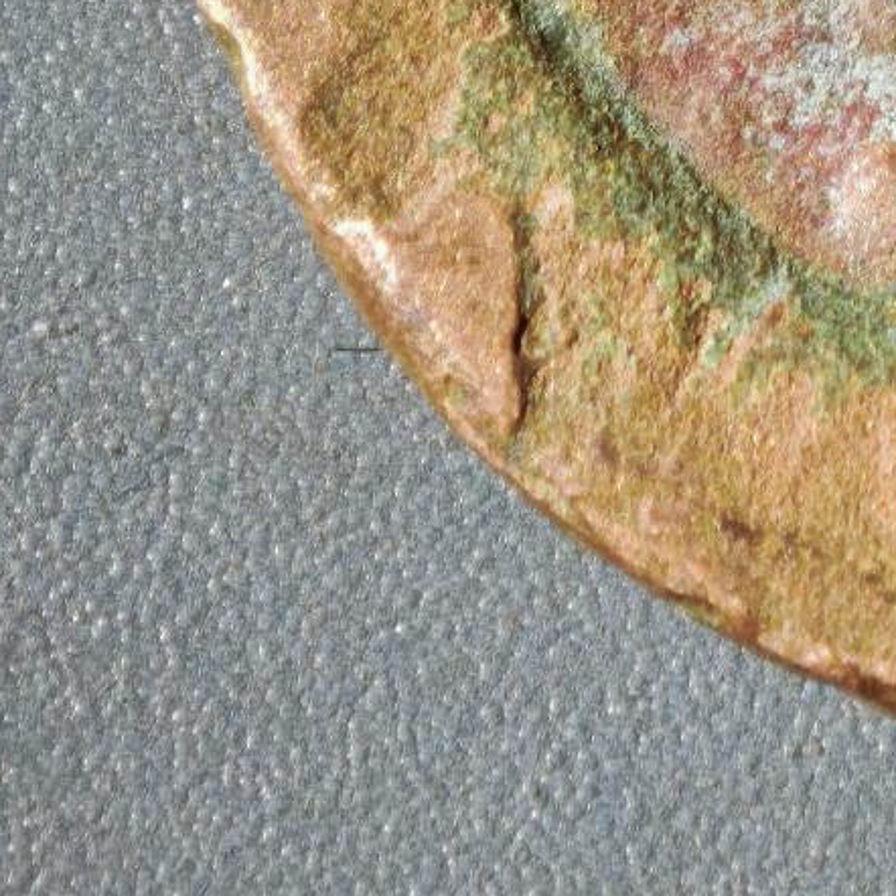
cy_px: -391
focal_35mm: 392
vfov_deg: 4.4
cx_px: 1316
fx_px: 11479
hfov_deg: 4.4
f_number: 2
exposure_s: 1/100
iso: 320
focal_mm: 9
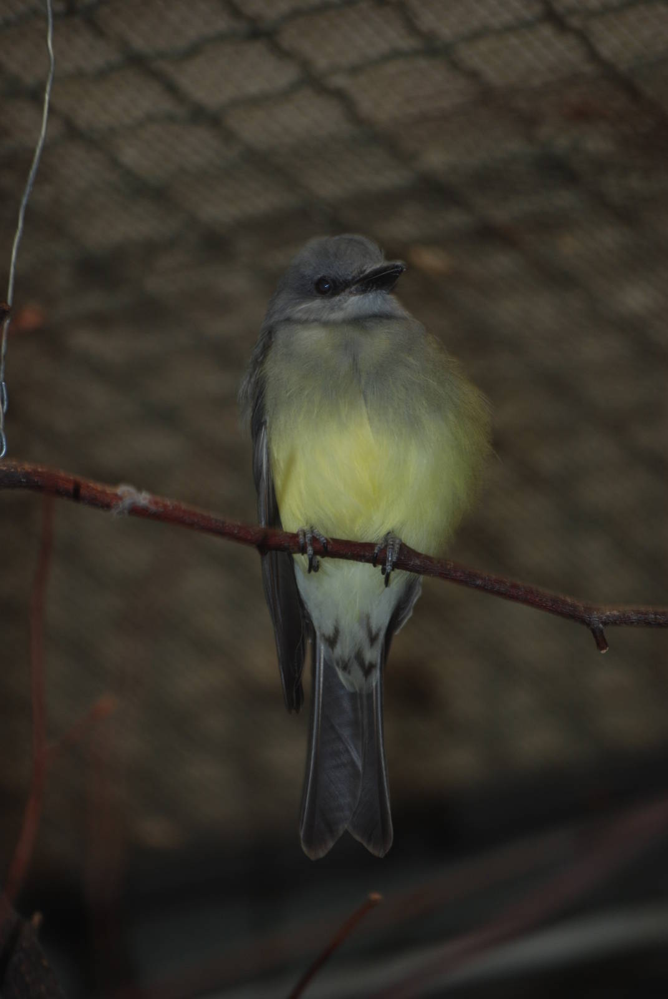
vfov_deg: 6.2
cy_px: 500
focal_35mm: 330
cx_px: 334
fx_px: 9159
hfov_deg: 4.2
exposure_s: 1/60
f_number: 5.3
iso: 200
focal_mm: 220
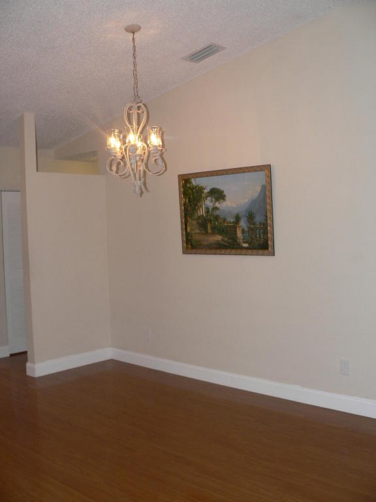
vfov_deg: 51.4
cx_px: 188
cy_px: 251
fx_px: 521
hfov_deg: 39.7
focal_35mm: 36
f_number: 3.3
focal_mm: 6
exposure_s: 1/60
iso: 100
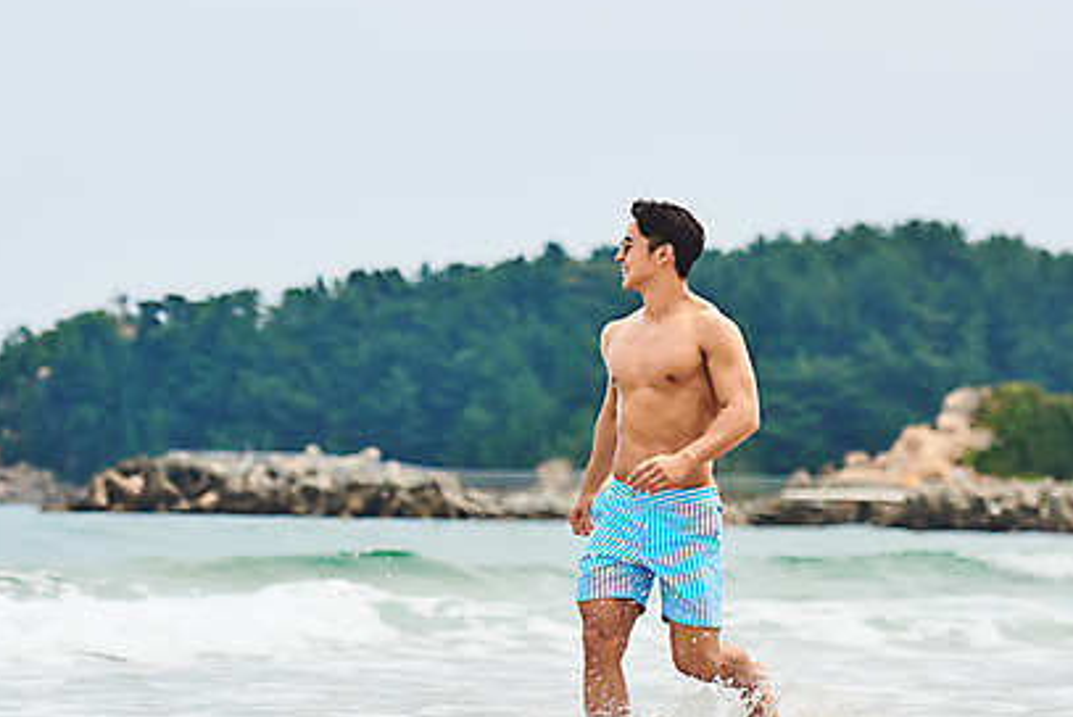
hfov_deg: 13.7
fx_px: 4474
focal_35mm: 150
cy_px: 345
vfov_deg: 9.2
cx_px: 431
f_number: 2.8
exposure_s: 1/3200
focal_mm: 102
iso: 100
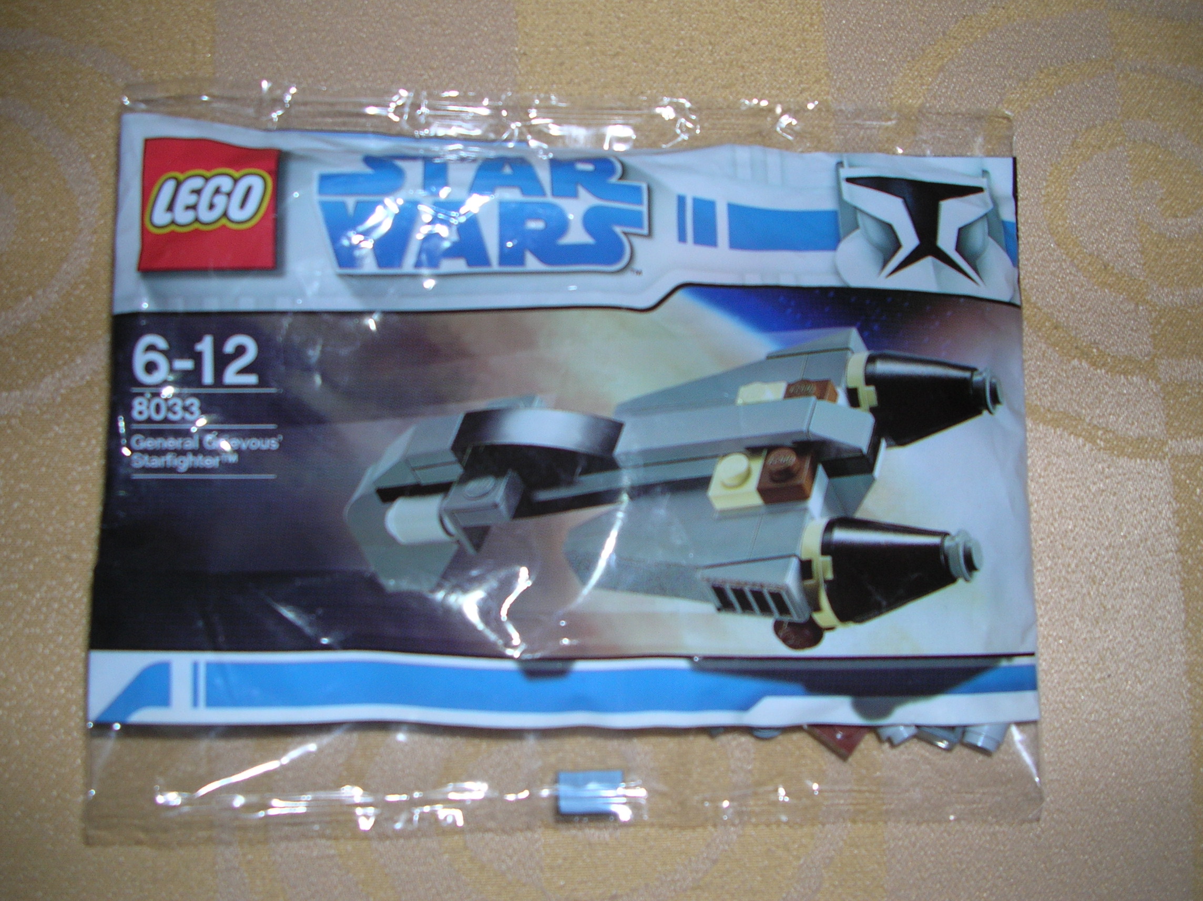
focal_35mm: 35
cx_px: 602
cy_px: 450
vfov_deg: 40.6
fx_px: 1215
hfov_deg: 52.7
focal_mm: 5.8
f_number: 2.8
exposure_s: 1/60.1
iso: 50
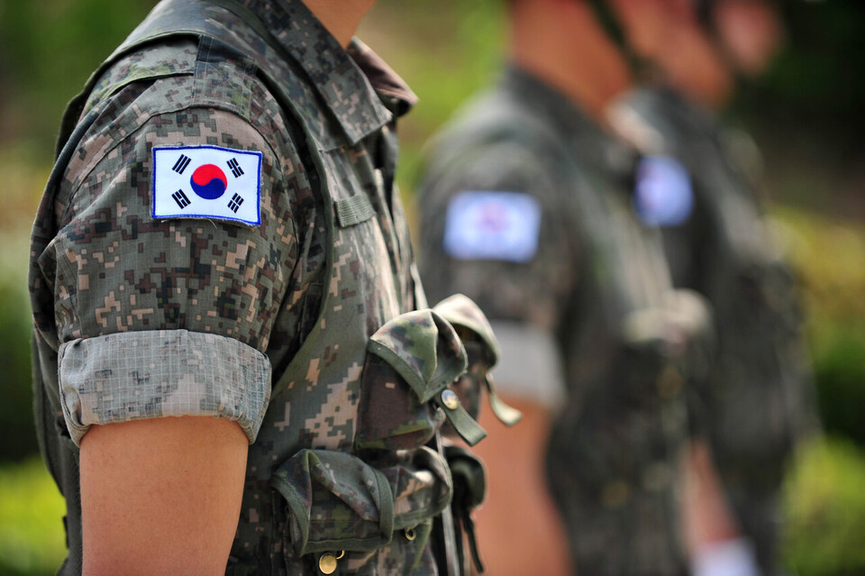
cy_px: 288
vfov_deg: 6.9
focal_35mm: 200
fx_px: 4803
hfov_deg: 10.3
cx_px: 432
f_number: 2.8
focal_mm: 200
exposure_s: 1/800
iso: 200
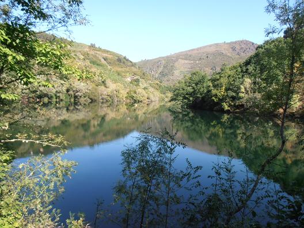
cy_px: 114
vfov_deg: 56.8
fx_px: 211
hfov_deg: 71.6
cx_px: 152
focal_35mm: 24
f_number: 3
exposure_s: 1/400
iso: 80
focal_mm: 4.2
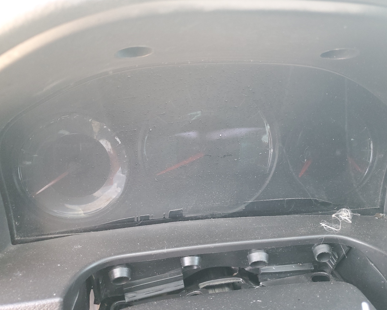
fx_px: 321
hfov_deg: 62.2
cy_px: 153
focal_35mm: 28
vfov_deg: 51.5
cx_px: 206
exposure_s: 1/60.2
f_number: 1.5
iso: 132
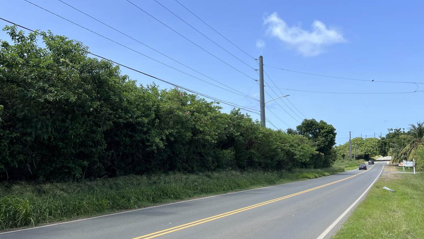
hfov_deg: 62.5
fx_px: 349
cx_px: 194
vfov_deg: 37.7
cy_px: 139
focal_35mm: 31
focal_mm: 5.7
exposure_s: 1/2632
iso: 50
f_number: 1.5
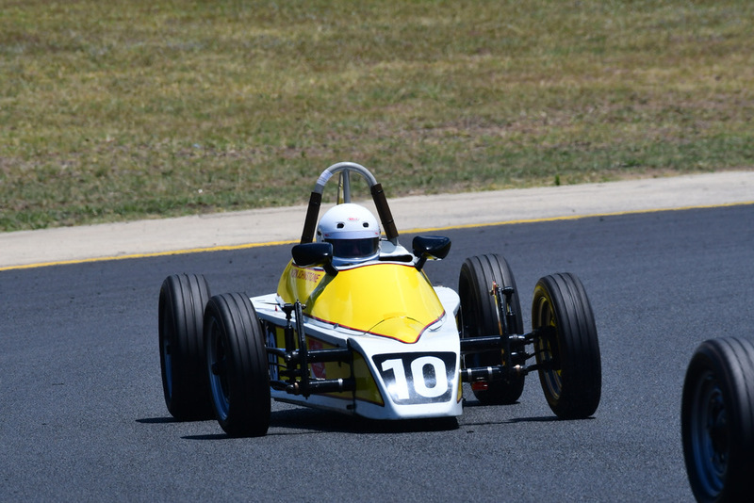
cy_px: 252
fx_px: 12885
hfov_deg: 3.4
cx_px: 377
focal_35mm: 615
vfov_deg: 2.2
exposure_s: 1/640
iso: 320
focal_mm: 410
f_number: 11
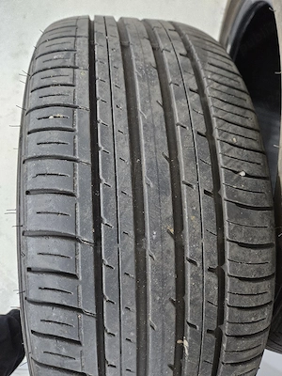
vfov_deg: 73.9
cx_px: 141
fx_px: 250
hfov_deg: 58.9
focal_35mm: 23
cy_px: 188
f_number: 1.8
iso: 640
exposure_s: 1/25.1
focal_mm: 5.4
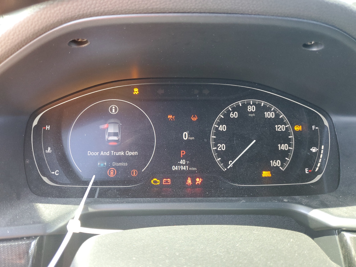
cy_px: 134
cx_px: 178
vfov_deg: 53.1
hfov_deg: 67.3
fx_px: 267
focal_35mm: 26
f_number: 1.5
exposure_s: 1/50
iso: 127
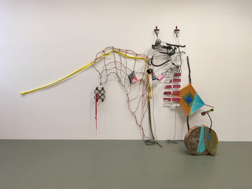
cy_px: 94
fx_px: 211
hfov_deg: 61.7
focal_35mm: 29
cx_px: 126
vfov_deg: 48.2
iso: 40
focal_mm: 4.15
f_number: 2.2
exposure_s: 1/17
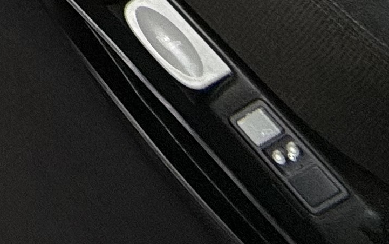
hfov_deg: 15.1
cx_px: -534
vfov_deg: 9.8
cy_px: -572
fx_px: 880
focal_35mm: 83
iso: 64
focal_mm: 2.22
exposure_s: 1/105
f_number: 2.2
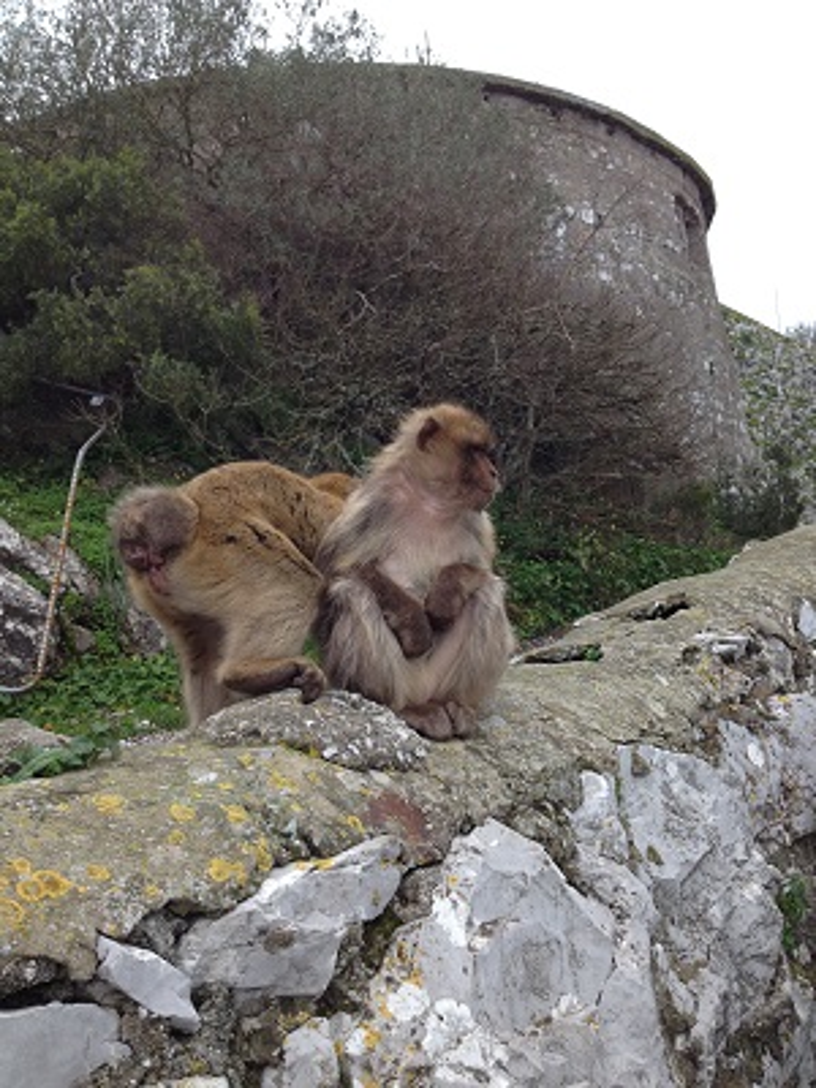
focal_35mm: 35
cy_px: 544
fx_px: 1100
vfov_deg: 52.6
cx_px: 408
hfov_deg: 40.7
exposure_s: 1/252
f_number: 2.4
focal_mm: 4.28
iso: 50
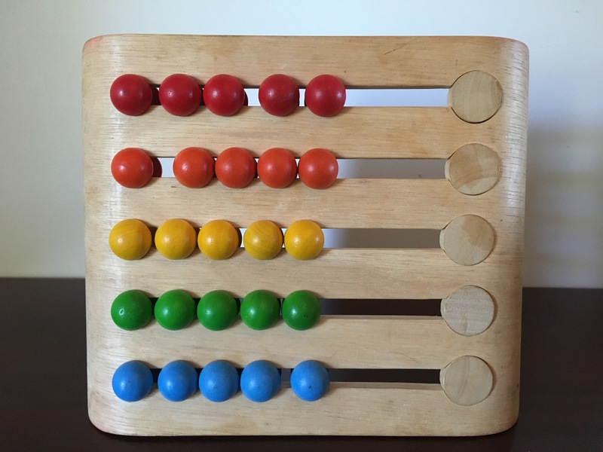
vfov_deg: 48.2
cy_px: 226
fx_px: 505
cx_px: 302
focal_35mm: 29
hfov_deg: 61.7
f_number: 2.2
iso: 200
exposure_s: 1/25
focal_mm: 4.15
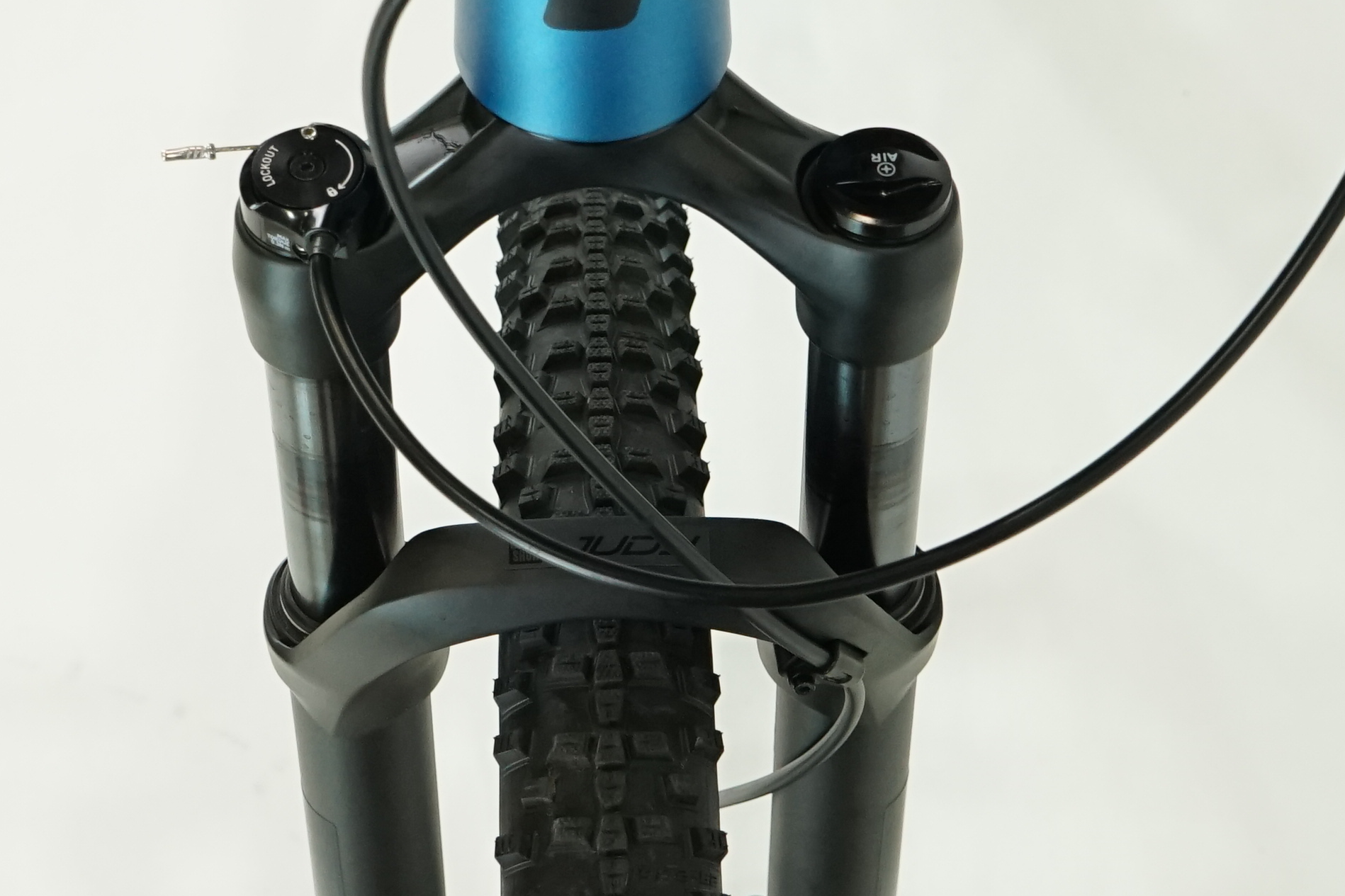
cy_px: 433
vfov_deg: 14.0
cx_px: 580
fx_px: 3661
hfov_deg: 20.8
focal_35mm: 98
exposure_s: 1/200
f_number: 5.6
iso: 1600
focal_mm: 31
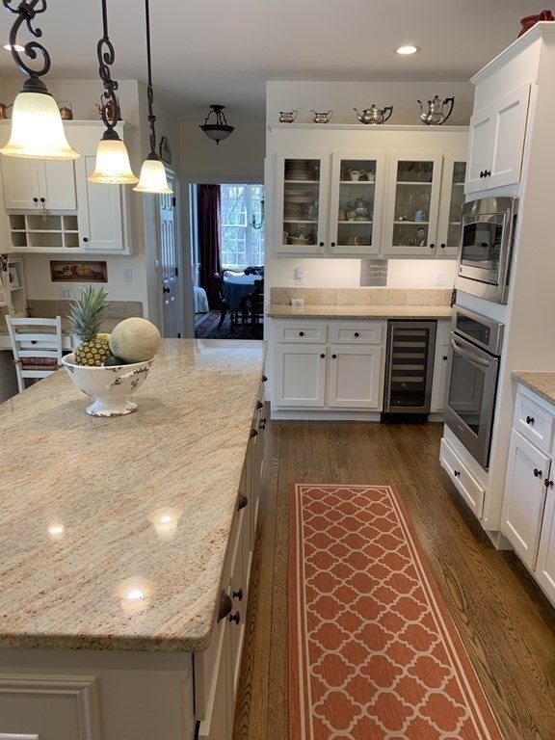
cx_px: 278
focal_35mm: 26
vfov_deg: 67.3
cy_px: 370
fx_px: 556
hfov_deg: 53.1
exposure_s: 1/60
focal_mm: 4.25
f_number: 1.8
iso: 64
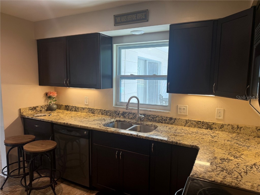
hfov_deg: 71.6
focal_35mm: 24
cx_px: 130
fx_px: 180
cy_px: 98
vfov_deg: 56.8
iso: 125
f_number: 1.78
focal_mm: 6.76
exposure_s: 1/170
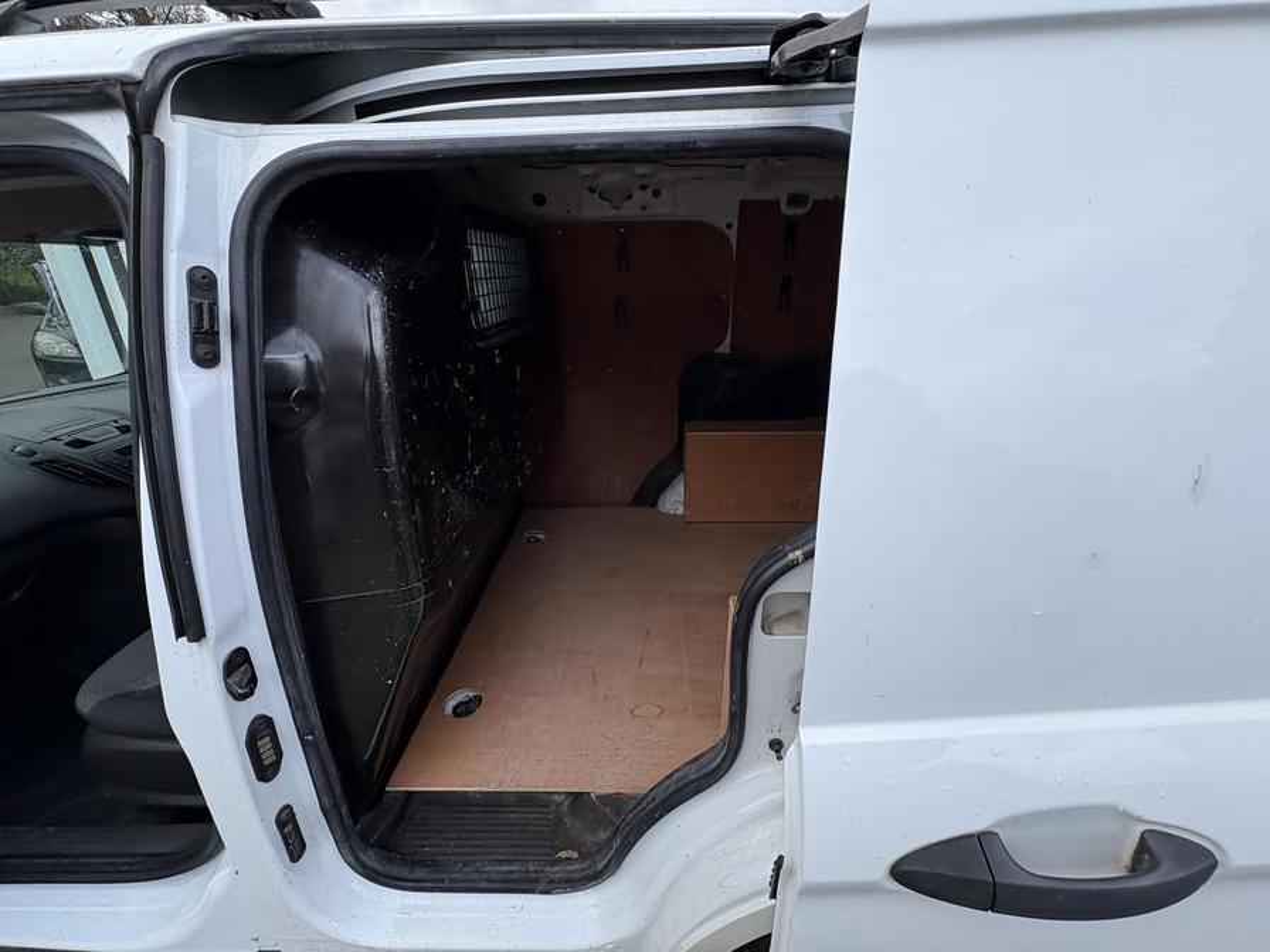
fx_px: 514
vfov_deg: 85.7
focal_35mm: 14
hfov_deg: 102.1
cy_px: 476
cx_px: 635
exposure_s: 1/297
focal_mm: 2.22
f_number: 2.2
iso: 64
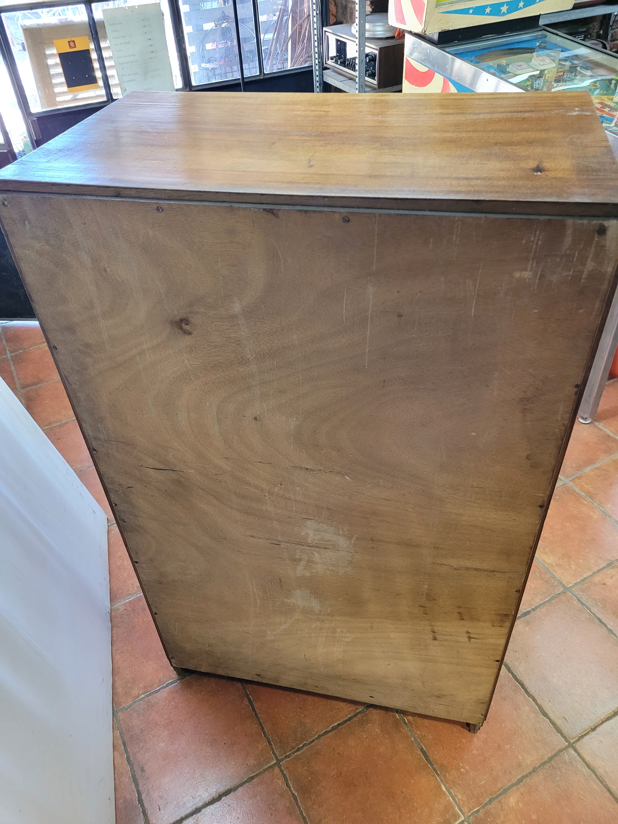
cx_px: 309
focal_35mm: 26
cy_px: 412
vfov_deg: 67.3
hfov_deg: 53.1
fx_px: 619
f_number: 1.8
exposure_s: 1/50
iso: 400
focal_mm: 5.4
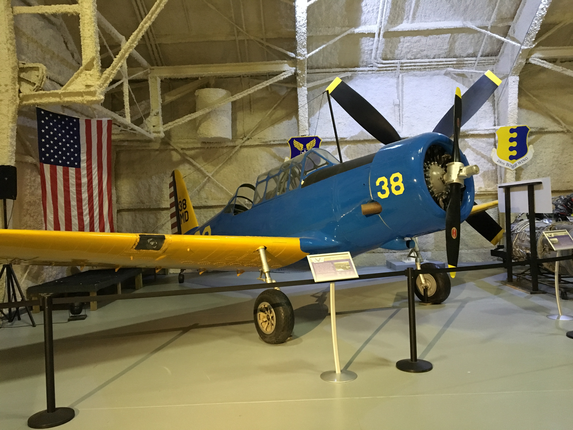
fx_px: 480
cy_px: 215
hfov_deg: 61.7
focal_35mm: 29
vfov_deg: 48.2
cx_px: 286
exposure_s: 1/15
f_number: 2.2
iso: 320
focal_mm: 4.15
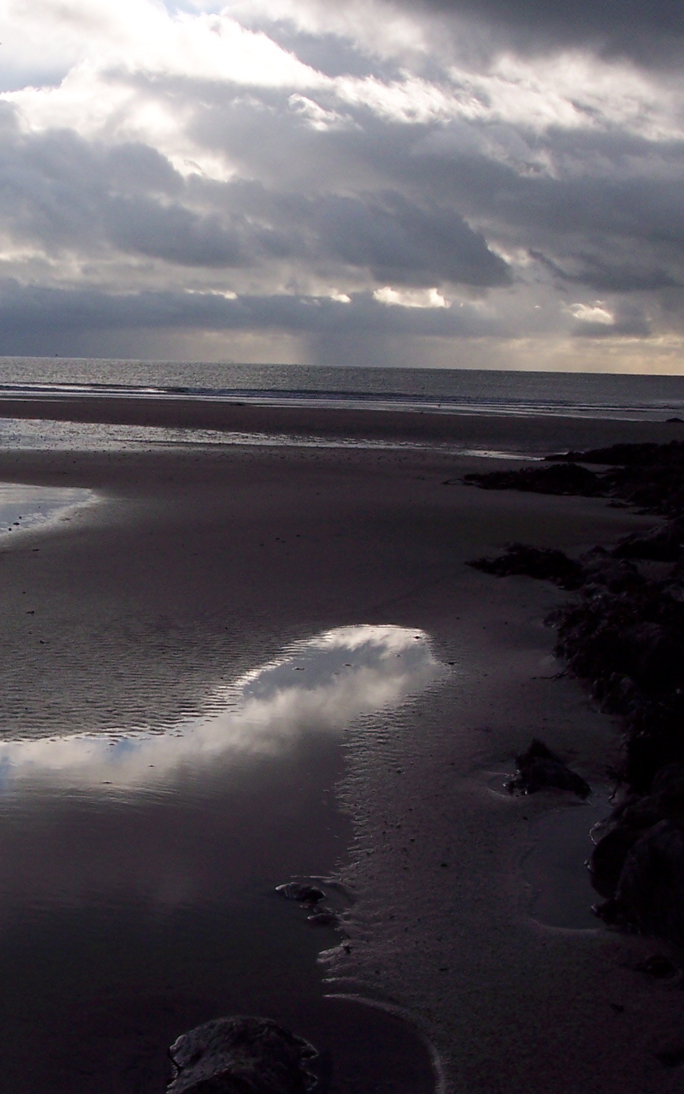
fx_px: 1939
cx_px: -32
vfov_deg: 31.5
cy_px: 469
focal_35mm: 65
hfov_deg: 19.3
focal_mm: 8
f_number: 5.6
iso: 100
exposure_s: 1/500
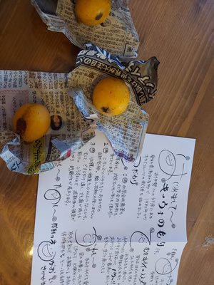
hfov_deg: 54.9
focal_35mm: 25
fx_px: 206
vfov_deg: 69.4
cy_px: 142
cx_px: 107
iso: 125
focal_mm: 4.6
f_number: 2
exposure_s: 1/50
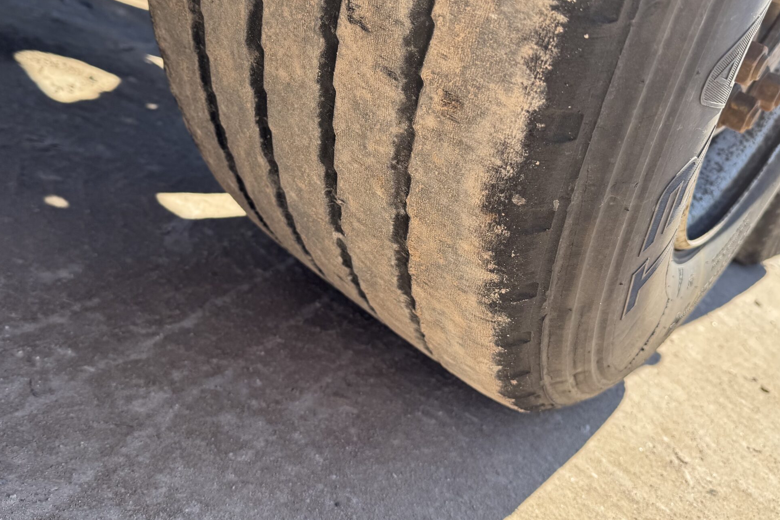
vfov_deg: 39.6
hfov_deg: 57.1
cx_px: 352
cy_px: 183
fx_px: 715
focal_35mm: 33
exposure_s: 1/756
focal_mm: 6.76
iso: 80
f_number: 1.78
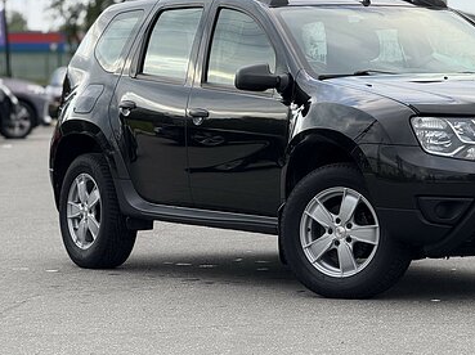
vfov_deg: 8.3
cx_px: 340
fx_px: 2440
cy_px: 163
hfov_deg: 11.1
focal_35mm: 178
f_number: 2.8
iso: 64
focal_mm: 15.66
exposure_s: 1/175
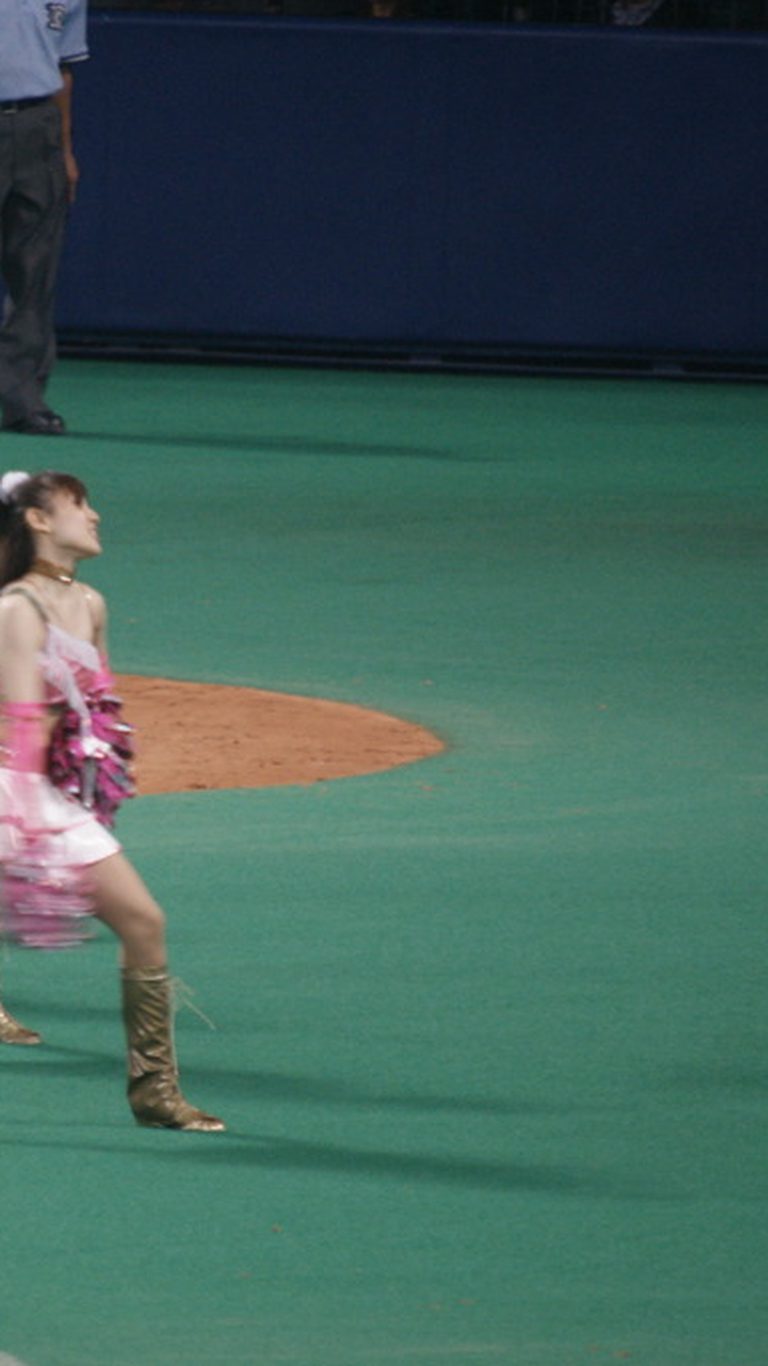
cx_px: -46
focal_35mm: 1183
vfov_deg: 1.8
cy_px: 683
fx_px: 42871
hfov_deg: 1.0
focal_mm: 500
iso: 800
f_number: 6.3
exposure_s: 1/100
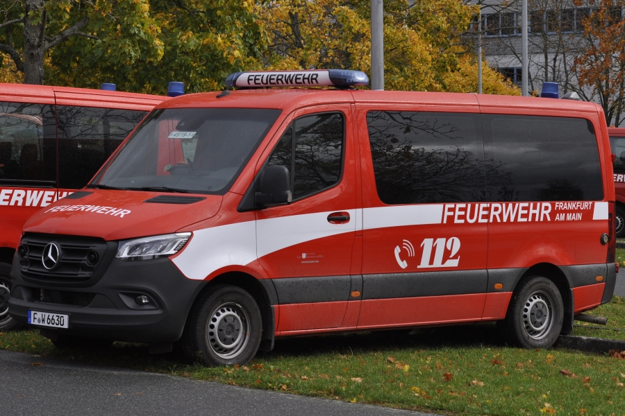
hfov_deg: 19.5
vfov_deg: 13.0
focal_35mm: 105
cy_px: 208
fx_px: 1823
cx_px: 312
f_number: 7.1
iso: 500
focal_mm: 70
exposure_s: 1/800
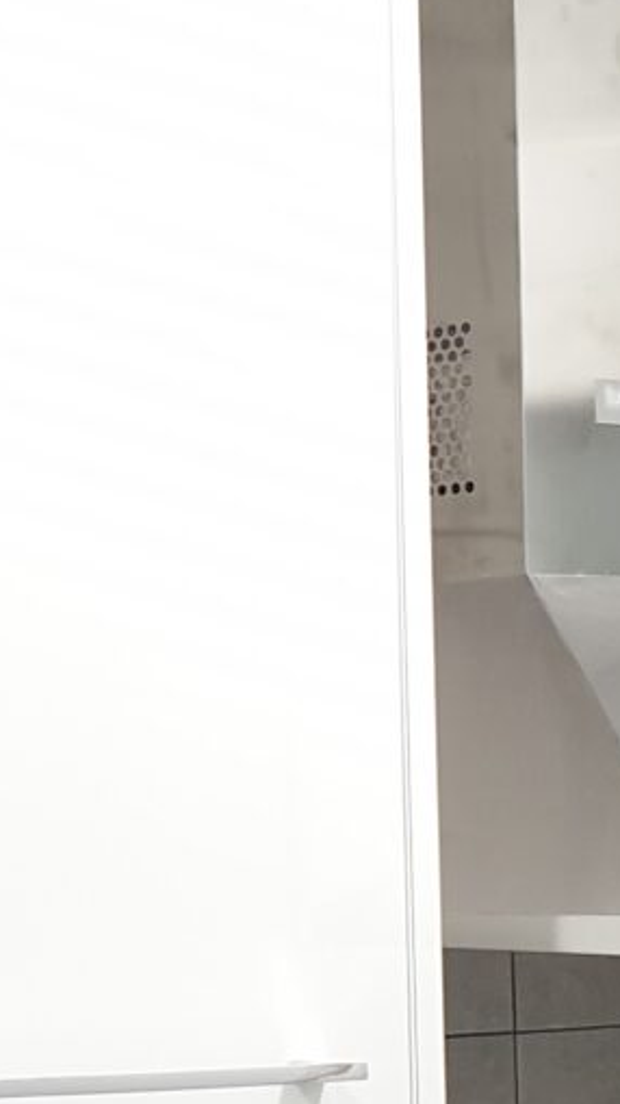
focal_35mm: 114
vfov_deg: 18.8
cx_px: -737
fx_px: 3335
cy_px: 664
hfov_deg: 9.7
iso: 200
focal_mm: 4.3
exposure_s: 1/50
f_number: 2.4
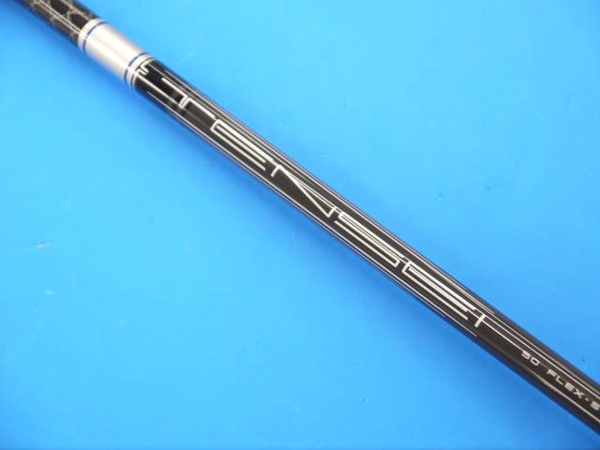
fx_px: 1456
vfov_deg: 17.6
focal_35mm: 84
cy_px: 225
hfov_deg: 23.3
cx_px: 300
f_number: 5.6
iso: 800
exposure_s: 1/80
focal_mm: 42
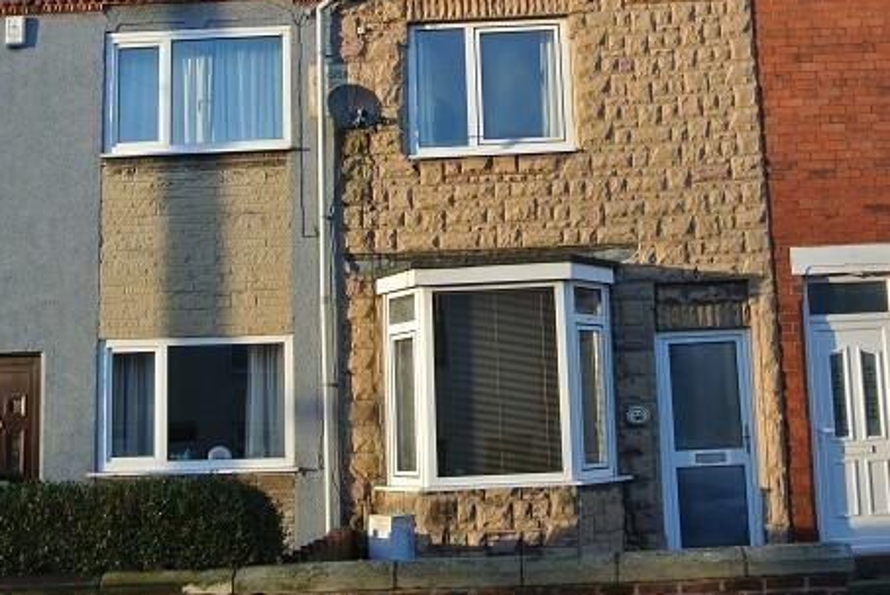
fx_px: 1188
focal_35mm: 48
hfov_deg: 41.0
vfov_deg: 28.1
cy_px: 243
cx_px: 515
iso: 140
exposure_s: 1/250
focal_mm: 12.7
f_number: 3.8
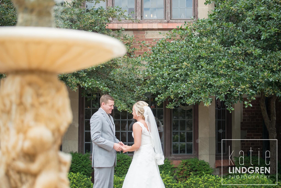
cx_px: 140
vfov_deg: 19.5
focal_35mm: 70
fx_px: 547
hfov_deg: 28.8
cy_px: 94
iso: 400
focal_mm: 70
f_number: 2.8
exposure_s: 1/2500
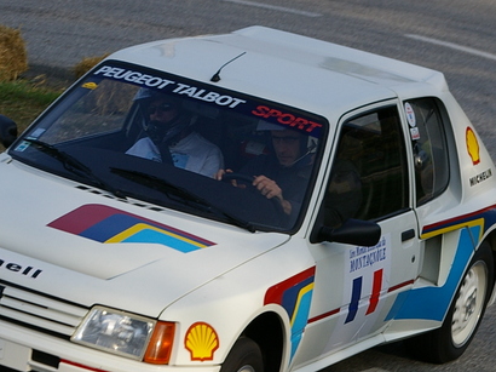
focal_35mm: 198
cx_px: 73
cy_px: 293
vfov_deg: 7.5
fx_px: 2838
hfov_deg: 9.9
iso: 200
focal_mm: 55
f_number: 9.5
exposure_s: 1/250
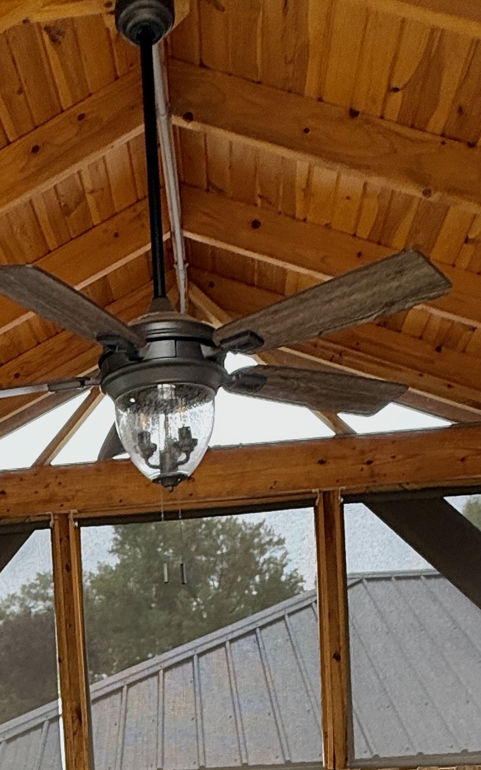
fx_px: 1007
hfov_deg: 26.5
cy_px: 850
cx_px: 119
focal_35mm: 48
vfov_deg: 35.6
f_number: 2.2
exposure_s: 1/99
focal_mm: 2.22
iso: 80
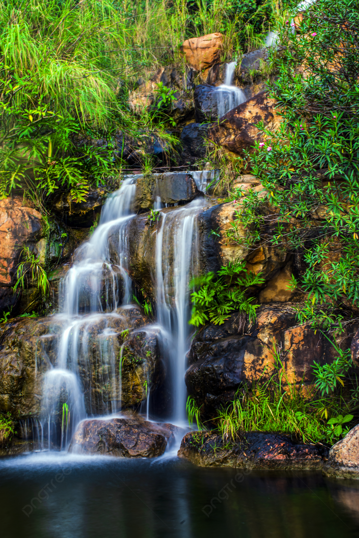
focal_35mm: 63
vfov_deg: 31.9
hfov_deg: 21.6
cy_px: 269
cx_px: 180
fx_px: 942
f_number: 25
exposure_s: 2.5
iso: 100
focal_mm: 42
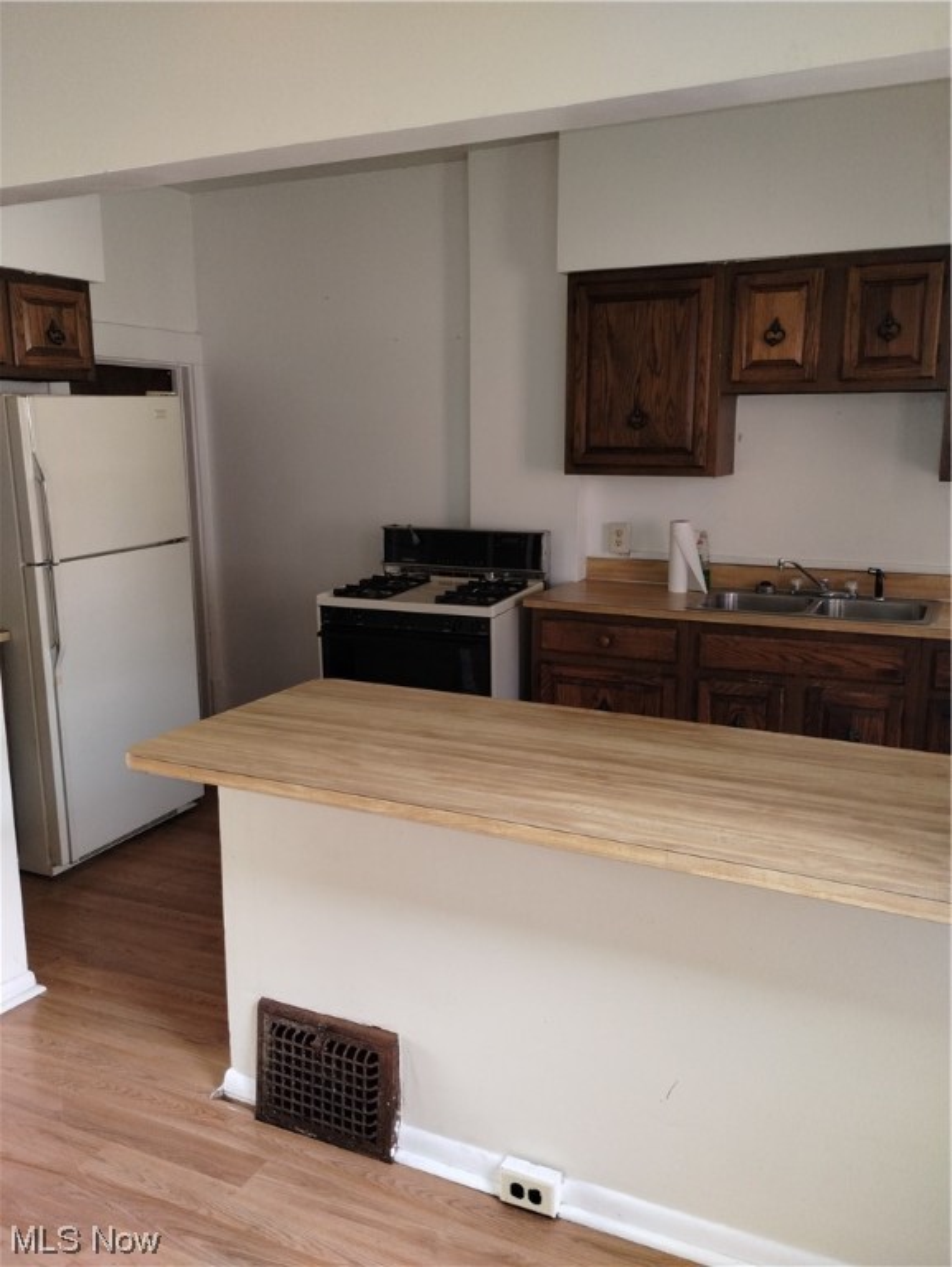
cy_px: 634
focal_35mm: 28
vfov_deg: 63.4
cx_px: 476
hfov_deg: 49.8
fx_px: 1026
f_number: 1.8
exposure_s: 1/30
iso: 406
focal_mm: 4.27
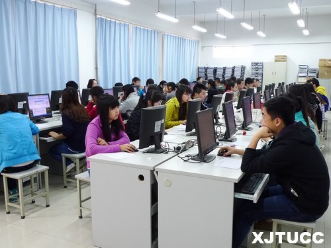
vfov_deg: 42.9
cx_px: 166
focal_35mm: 33
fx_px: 316
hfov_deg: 55.4
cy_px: 124
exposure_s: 1/40
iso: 250
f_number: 2.2
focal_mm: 5.1
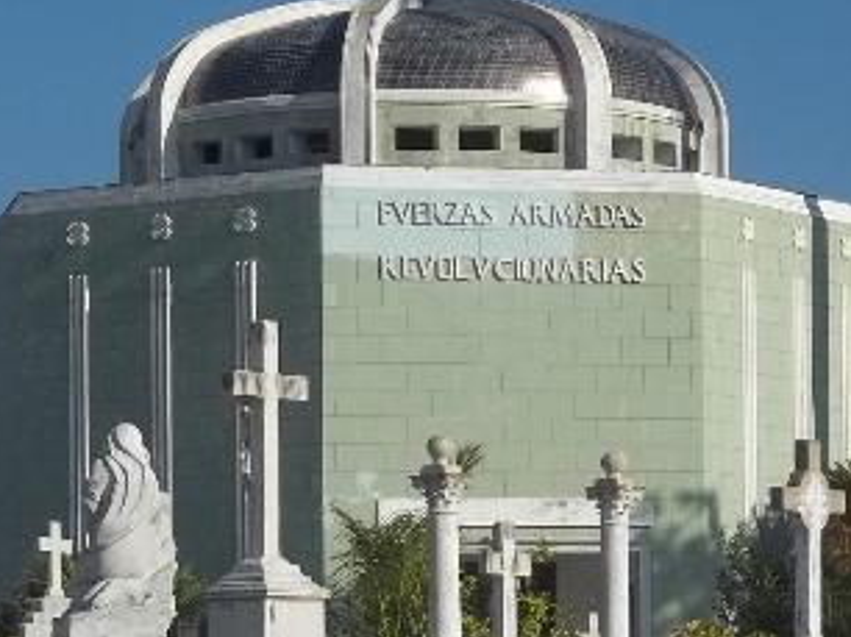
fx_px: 4422
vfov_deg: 8.2
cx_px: 556
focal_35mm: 180
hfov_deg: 11.0
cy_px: 529
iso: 64
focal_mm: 15.4
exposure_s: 1/200
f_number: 10.7
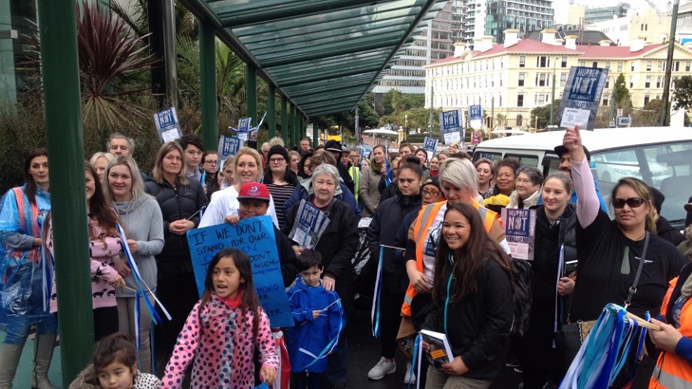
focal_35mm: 39
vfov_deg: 30.4
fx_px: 716
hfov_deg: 51.6
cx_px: 341
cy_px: 206
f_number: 2.4
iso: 50
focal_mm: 4.28
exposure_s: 1/121
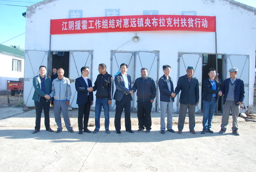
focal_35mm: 27
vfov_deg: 48.1
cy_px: 86
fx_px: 192
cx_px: 128
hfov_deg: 67.3
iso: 200
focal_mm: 18
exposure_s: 1/160
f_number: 6.3
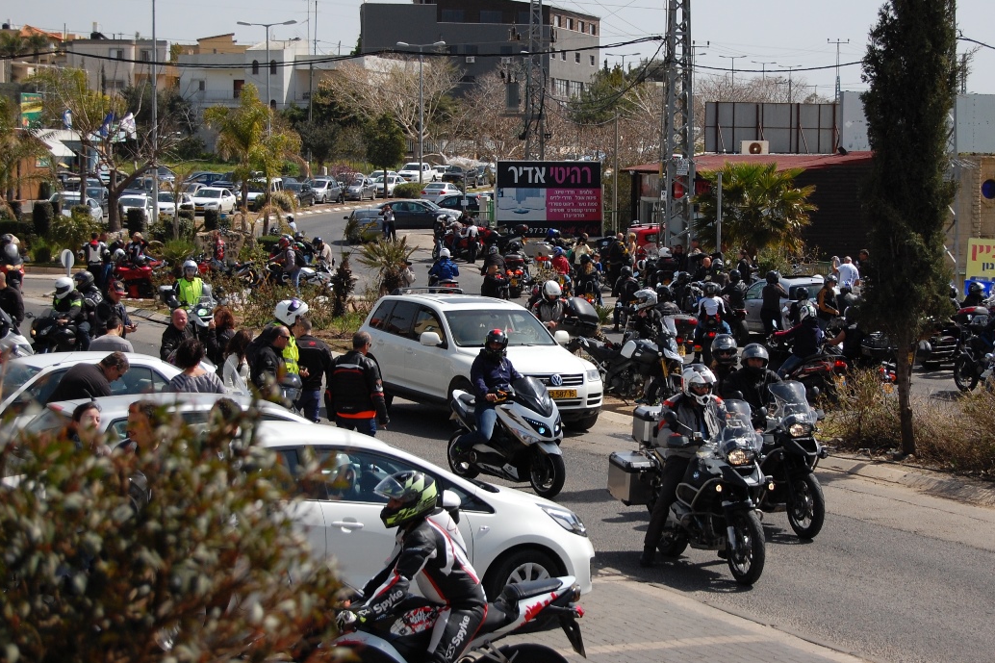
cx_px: 572
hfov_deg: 25.3
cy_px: 306
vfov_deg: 17.1
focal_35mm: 80
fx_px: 2211
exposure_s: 1/2000
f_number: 5.3
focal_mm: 46
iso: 400
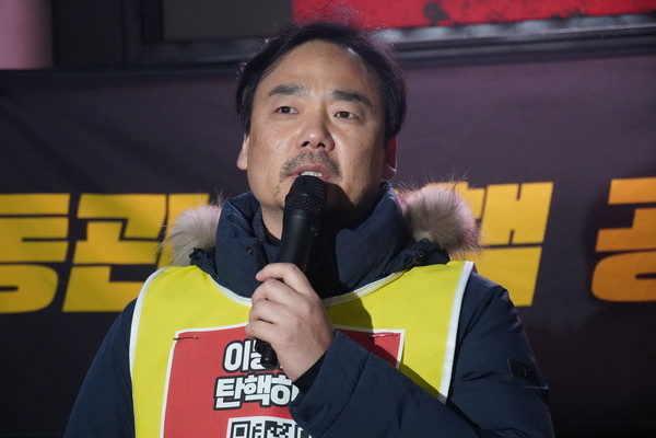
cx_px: 328
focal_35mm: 104
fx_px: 1886
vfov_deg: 13.2
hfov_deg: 19.7
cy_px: 219
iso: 6400
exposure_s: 1/125
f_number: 5.6
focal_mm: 69
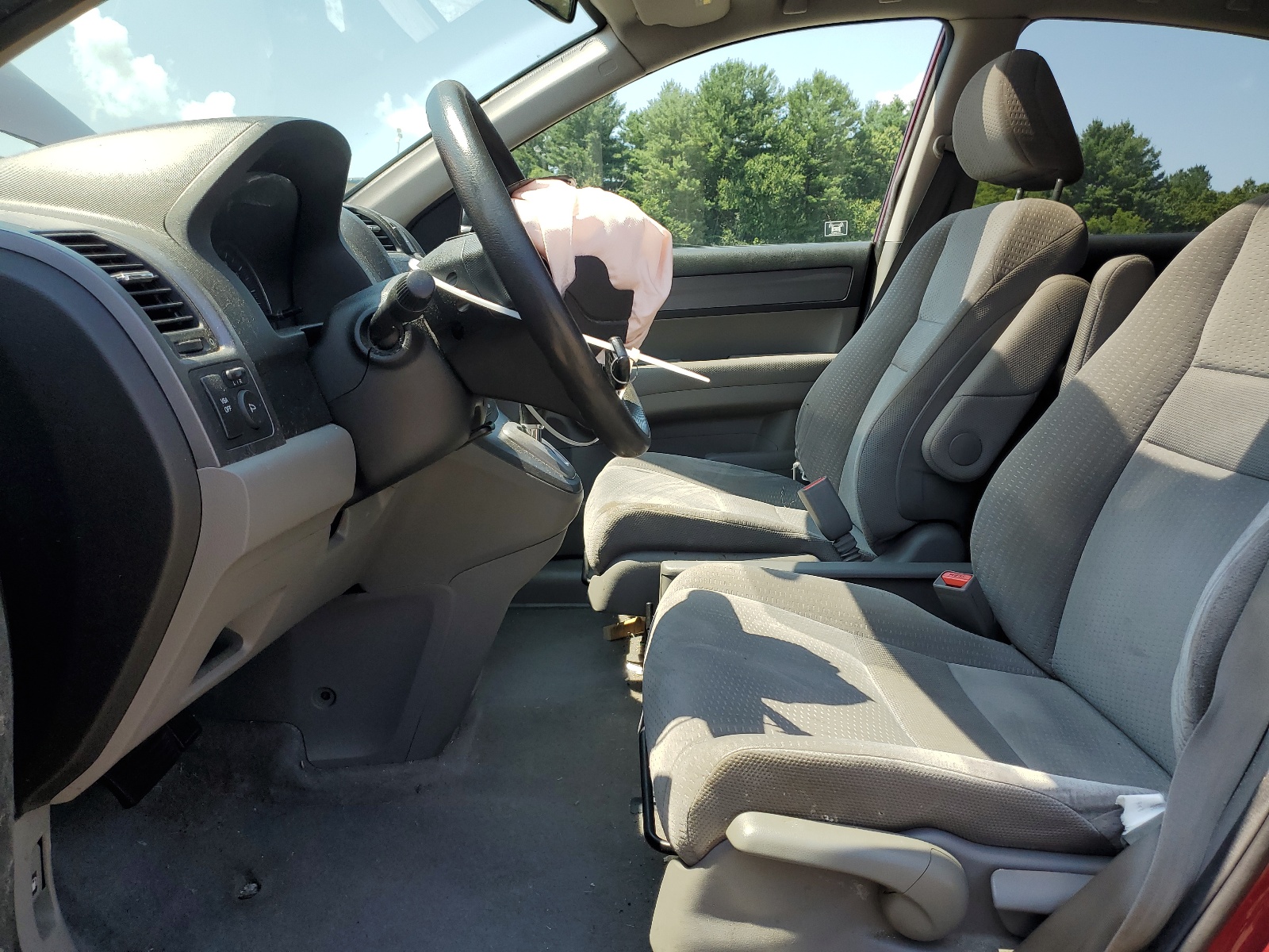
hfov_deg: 67.3
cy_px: 476
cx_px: 634
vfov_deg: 53.1
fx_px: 953
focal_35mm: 26
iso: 50
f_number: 1.5
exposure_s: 1/909
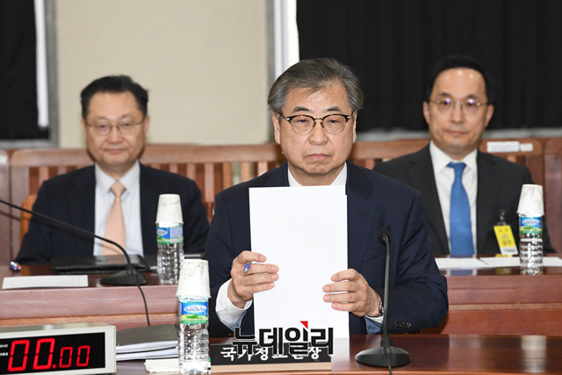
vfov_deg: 8.3
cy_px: 188
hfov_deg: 12.4
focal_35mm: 165
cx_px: 281
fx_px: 2576
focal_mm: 165
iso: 1600
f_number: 5.6
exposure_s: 1/250
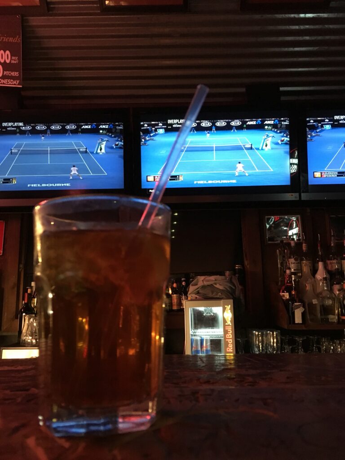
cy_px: 230
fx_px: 385
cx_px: 172
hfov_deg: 48.2
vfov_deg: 61.7
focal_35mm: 29
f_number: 2.2
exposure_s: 1/15
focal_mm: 4.15
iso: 250
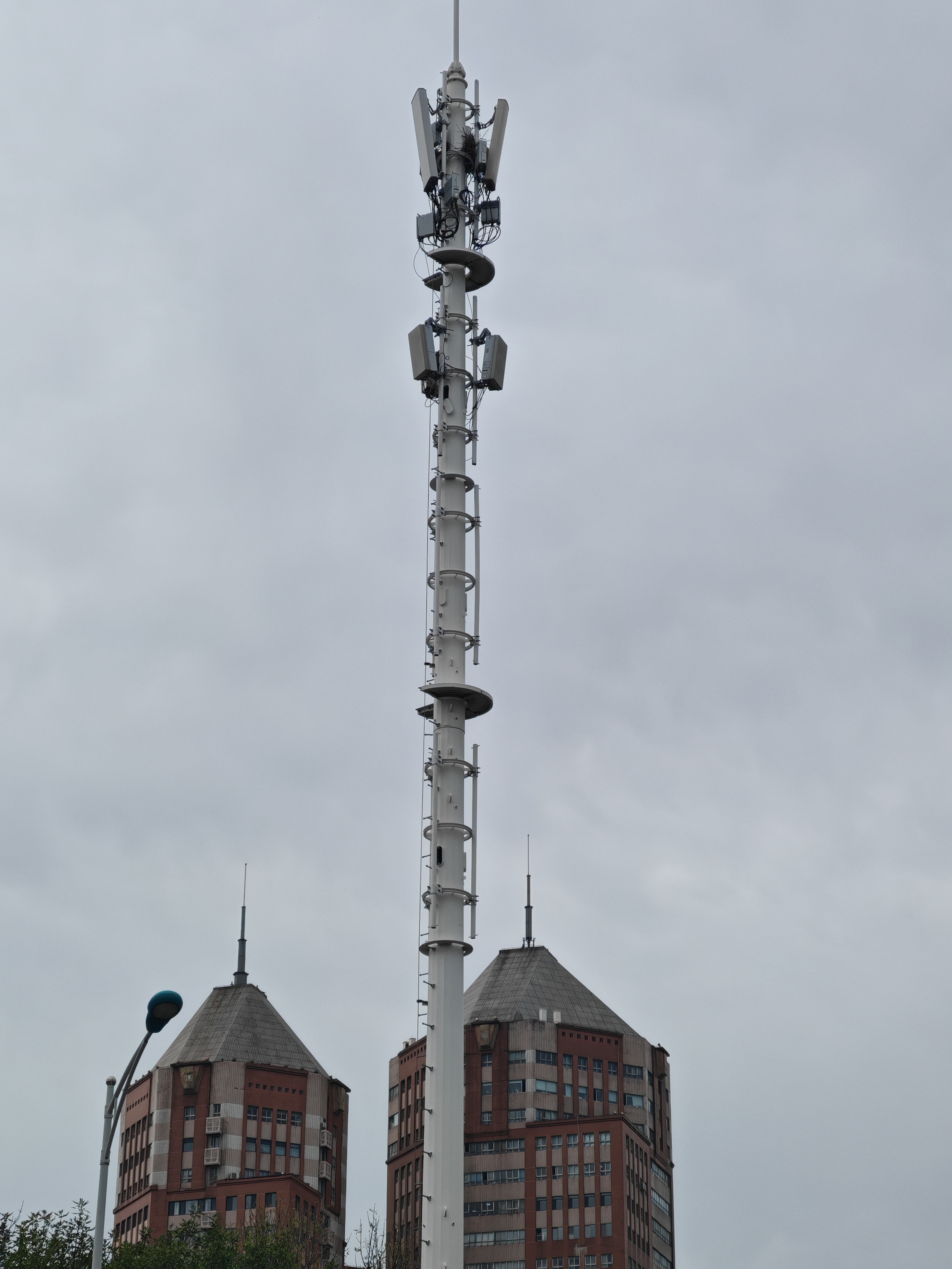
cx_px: 476
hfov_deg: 18.0
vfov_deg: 23.8
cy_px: 634
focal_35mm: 82
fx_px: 3007
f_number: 2.4
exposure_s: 1/870
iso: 50
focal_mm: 8.67
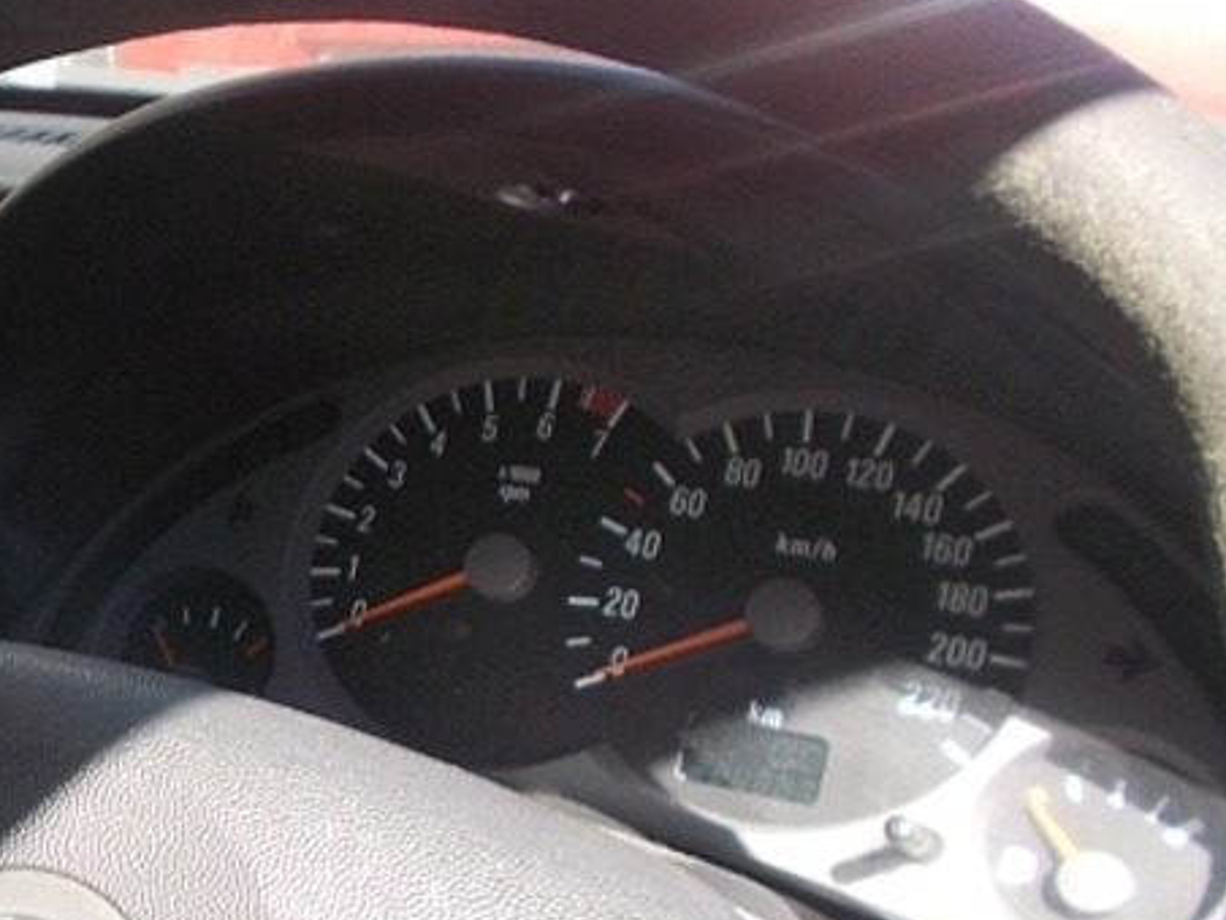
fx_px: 2479
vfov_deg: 20.9
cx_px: -373
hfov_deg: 24.3
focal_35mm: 70
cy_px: 612
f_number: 3.2
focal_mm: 4.6
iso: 80
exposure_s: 1/125
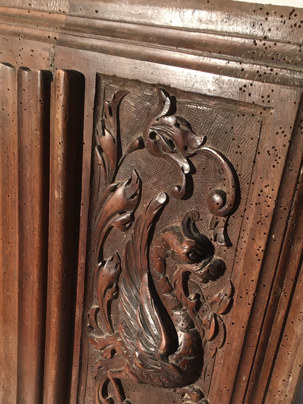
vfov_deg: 43.9
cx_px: 147
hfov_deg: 34.3
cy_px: 283
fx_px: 490
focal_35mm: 42
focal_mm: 4.15
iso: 80
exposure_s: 1/33
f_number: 2.2
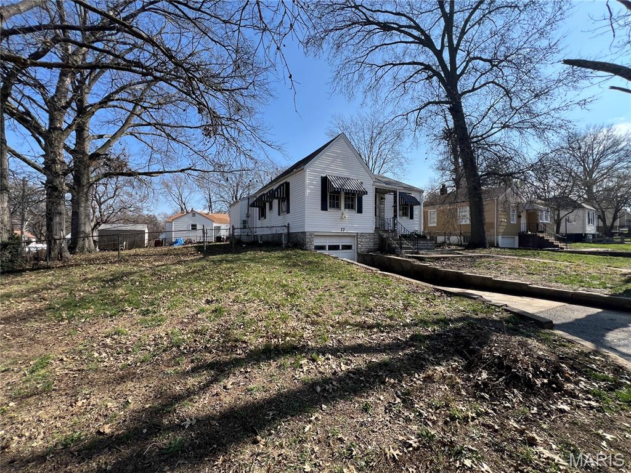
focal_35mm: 13
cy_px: 236
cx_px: 316
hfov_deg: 106.2
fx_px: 237
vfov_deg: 89.9
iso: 32
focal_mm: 1.57
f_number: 1.8
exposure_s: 1/951
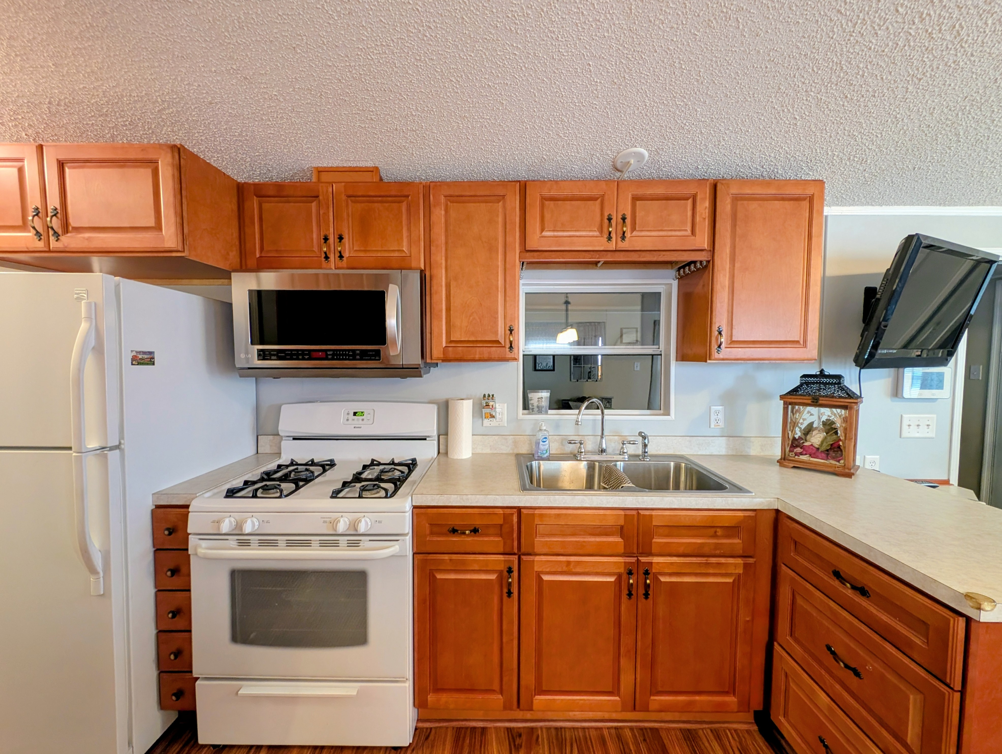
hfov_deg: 110.5
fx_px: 348
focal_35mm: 12
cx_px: 501
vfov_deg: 94.6
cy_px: 377
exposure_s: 1/24
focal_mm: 2.23
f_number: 1.95
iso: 319
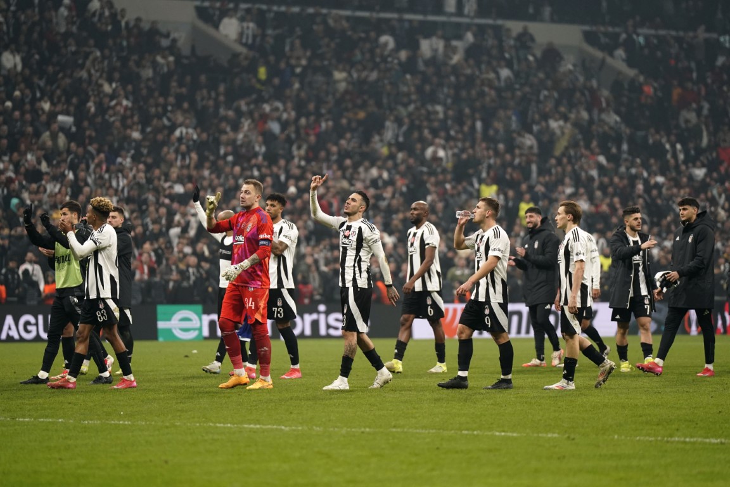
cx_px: 365
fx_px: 4055
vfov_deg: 6.9
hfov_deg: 10.3
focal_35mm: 200
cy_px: 244
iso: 2000
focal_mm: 200
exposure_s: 1/2000
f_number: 2.8
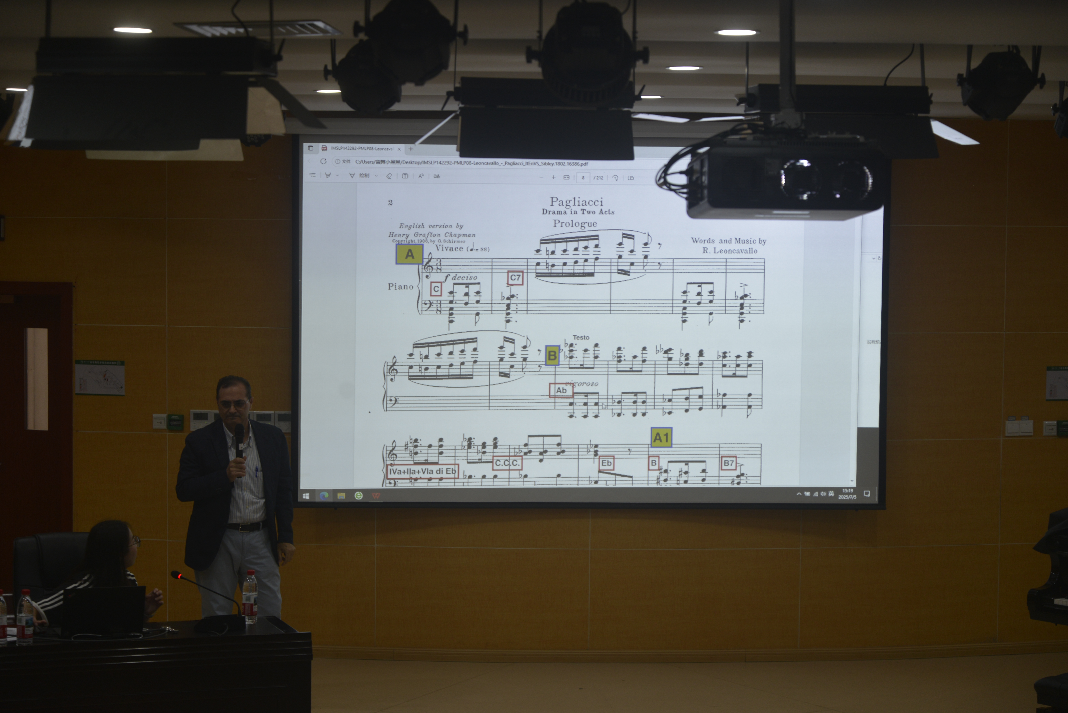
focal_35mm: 80
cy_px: 356
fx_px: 2374
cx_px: 534
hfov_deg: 25.4
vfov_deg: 17.1
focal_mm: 80
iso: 400
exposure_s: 1/100
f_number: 5
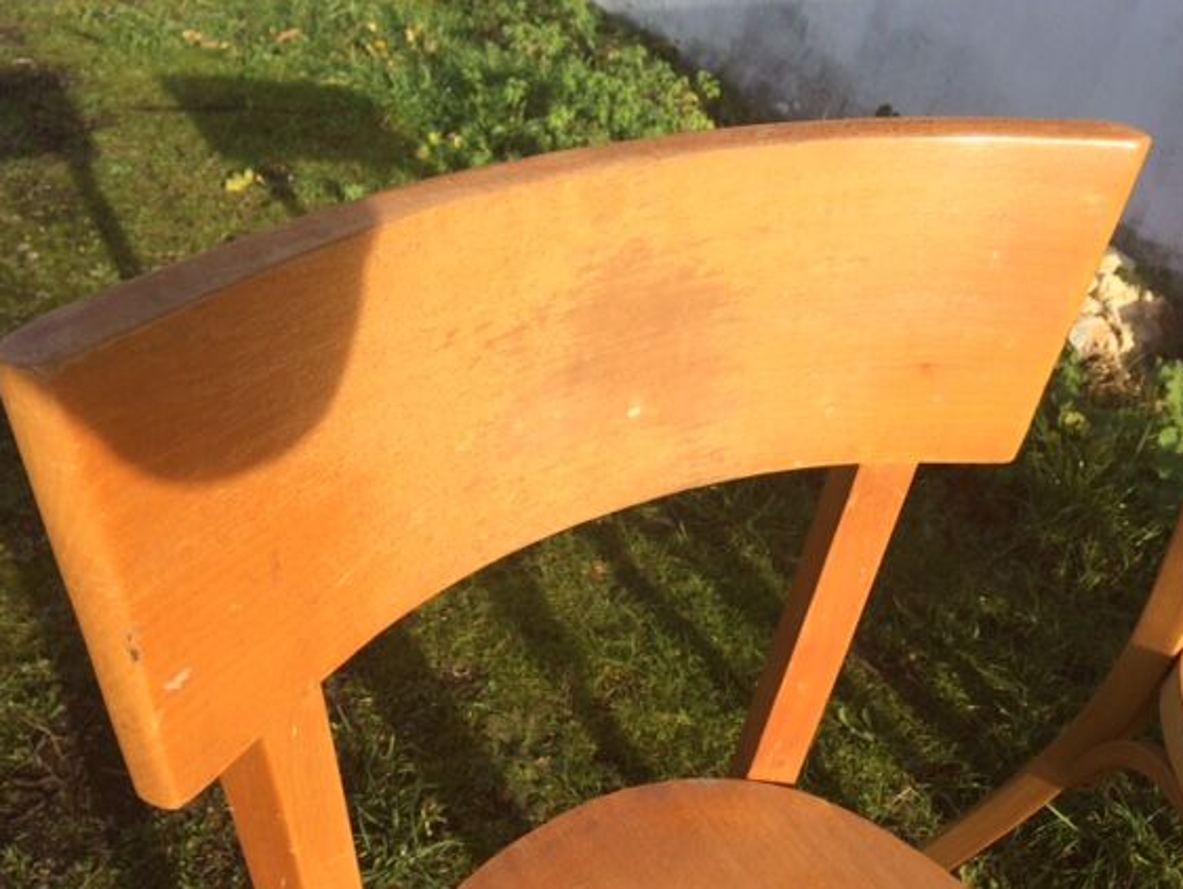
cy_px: 453
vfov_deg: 43.0
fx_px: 1128
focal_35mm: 33
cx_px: 589
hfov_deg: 55.3
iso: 32
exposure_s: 1/892
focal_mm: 4.15
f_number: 2.2
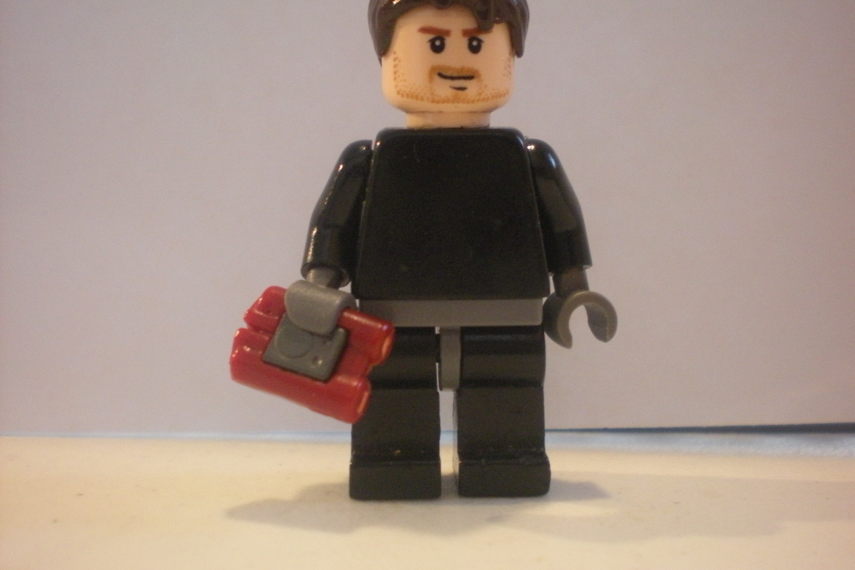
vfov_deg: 33.4
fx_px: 950
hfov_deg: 48.5
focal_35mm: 40
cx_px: 432
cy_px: 274
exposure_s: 1/16.8
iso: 400
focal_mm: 6.3
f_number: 3.1
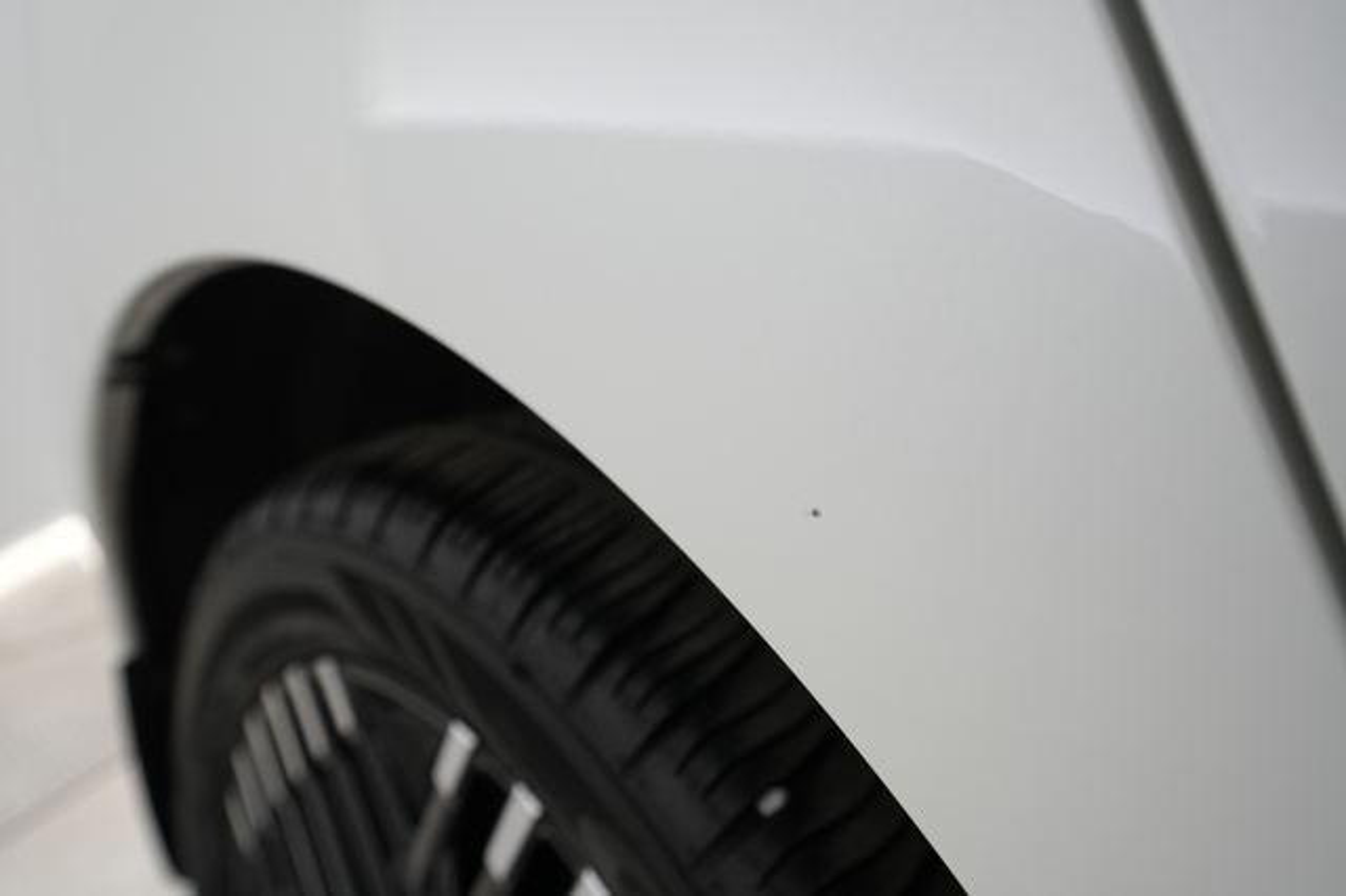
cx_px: 673
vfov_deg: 47.9
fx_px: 1009
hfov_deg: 67.4
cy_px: 448
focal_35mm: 27
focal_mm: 27
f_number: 5.6
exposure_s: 1/100
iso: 2500
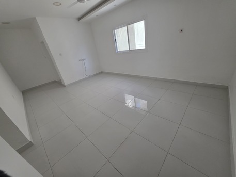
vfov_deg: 89.9
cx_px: 118
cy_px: 88
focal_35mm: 13
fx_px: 89
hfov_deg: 106.2
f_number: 1.9
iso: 160
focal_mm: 2.2
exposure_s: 1/120
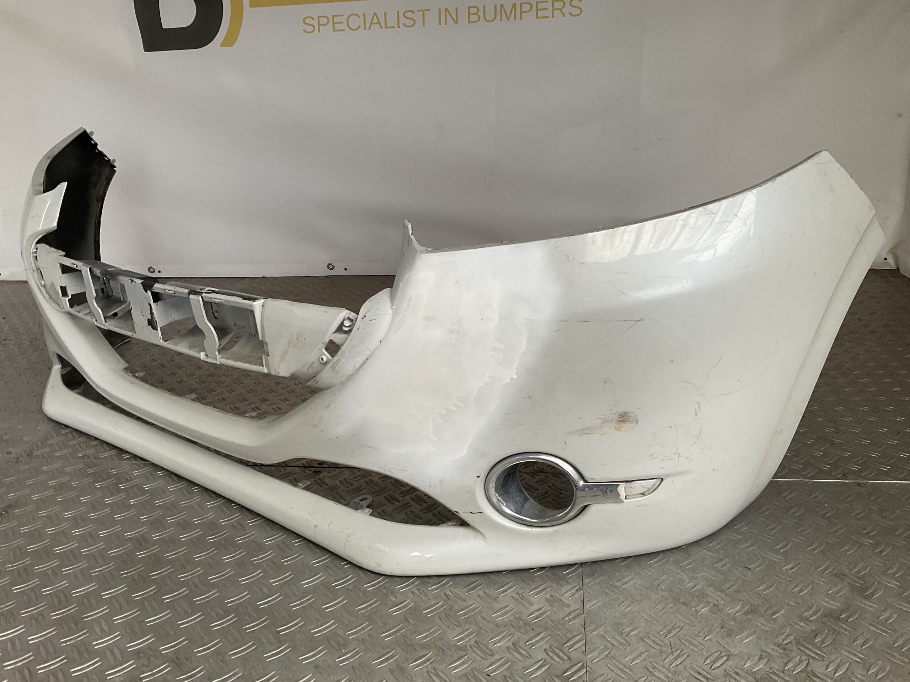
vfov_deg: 48.2
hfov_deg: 61.7
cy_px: 341
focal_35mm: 29
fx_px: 762
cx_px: 455
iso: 50
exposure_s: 1/100
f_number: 1.8
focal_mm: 3
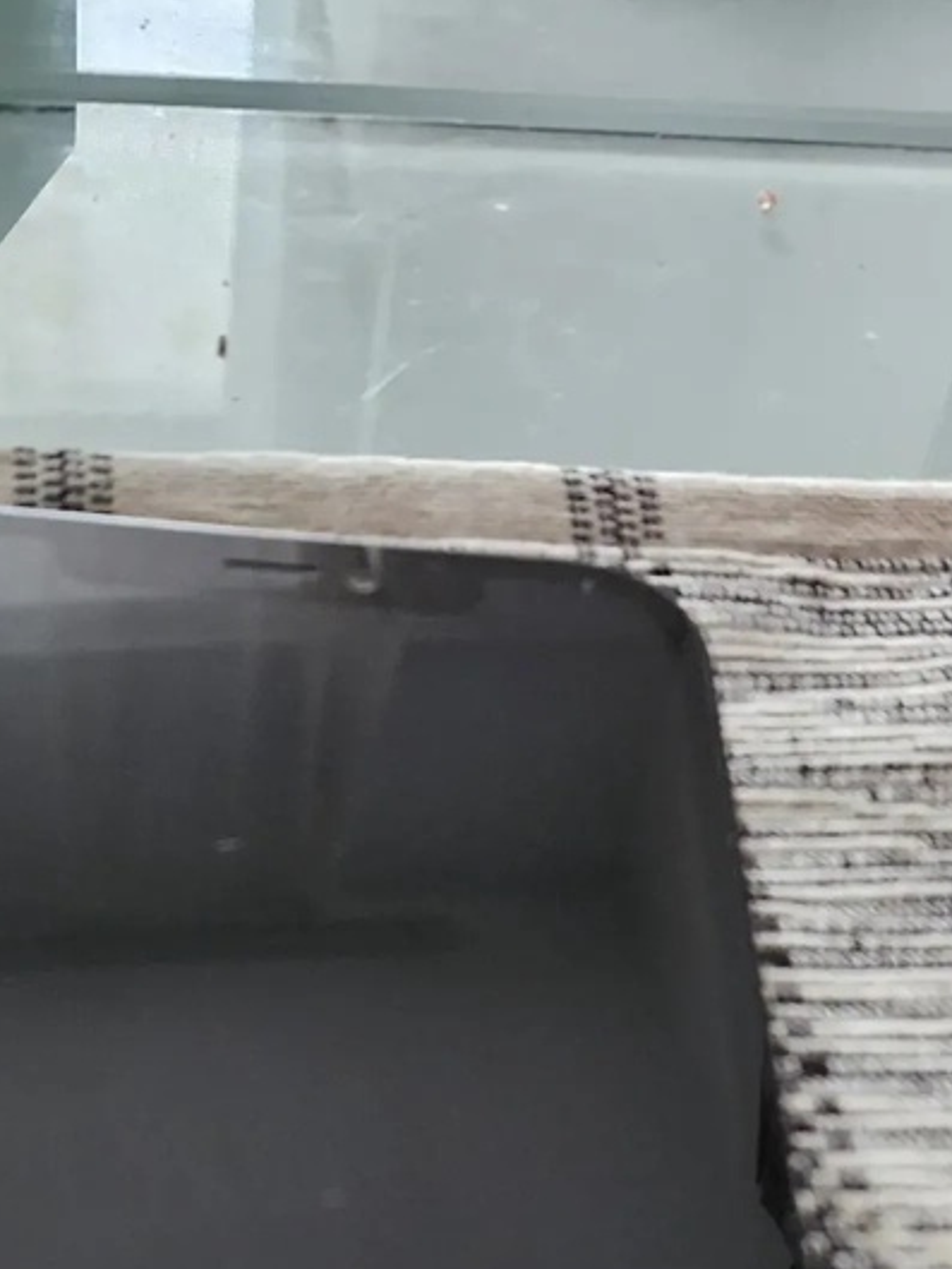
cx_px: 374
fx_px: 2126
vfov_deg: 28.5
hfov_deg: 25.2
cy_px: 1552
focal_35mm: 58
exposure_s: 1/25
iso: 1000
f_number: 1.8
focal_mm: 5.4
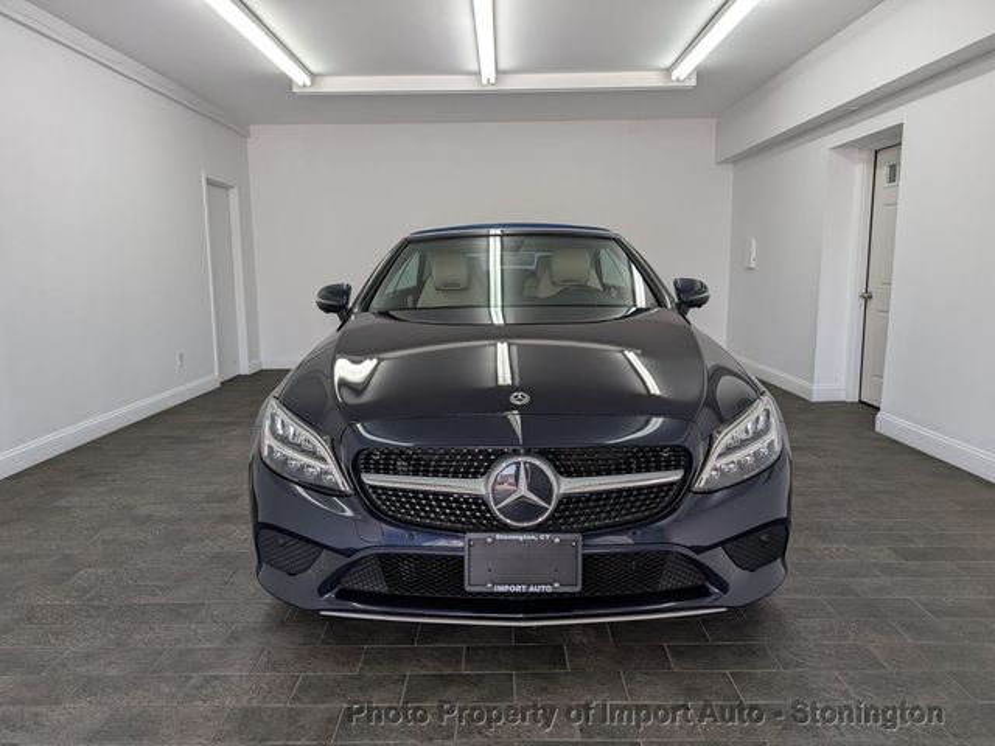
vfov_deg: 56.8
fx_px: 690
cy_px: 373
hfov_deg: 71.6
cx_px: 498
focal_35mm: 24
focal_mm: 6.9
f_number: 1.68
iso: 27
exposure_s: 1/60
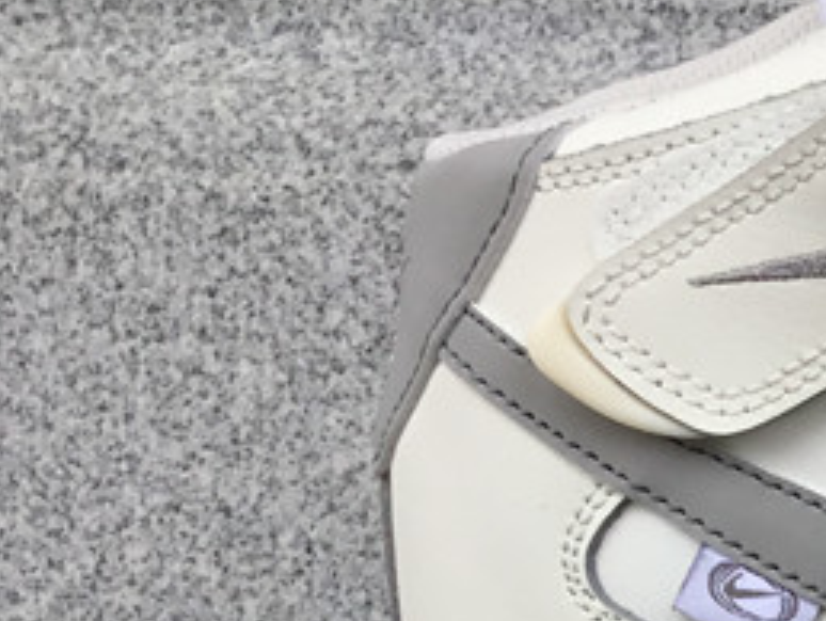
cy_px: 824
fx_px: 2579
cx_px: 1329
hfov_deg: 16.2
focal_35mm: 108
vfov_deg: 13.2
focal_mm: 3.3
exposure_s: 1/294
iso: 25
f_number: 2.4
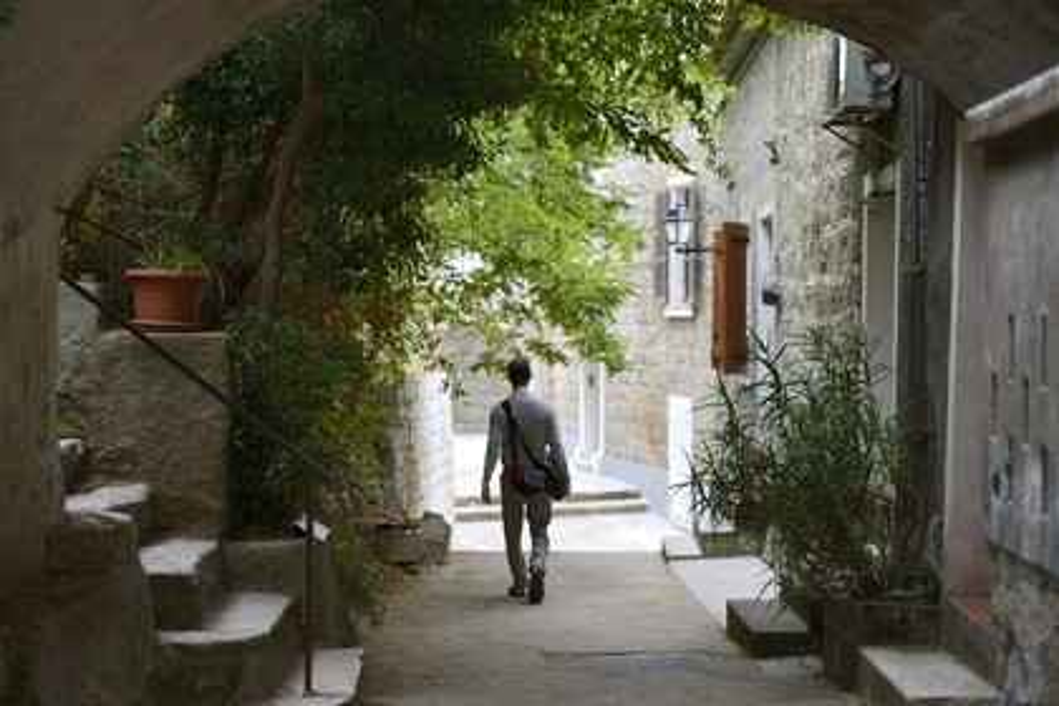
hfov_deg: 33.4
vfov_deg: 22.6
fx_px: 1765
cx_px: 530
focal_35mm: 60
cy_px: 353
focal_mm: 60
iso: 400
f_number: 2.8
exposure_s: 1/250
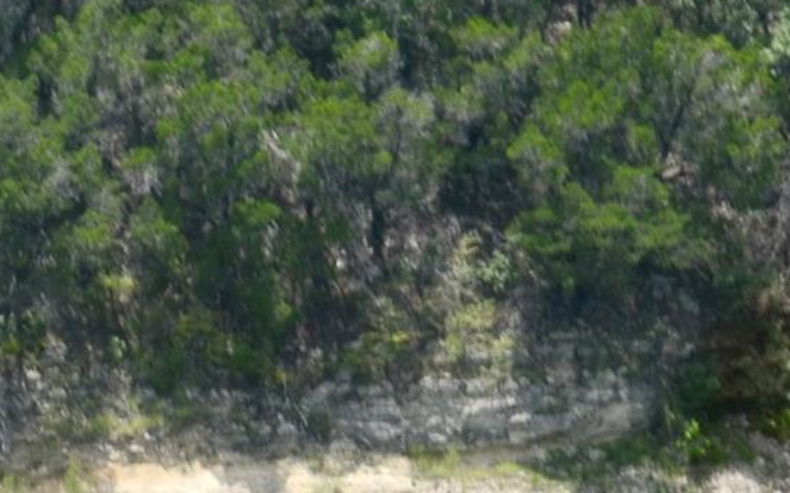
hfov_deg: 5.4
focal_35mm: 388
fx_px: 8350
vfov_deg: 3.4
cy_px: 552
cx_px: -319
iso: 200
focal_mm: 70
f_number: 22
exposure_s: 1/30
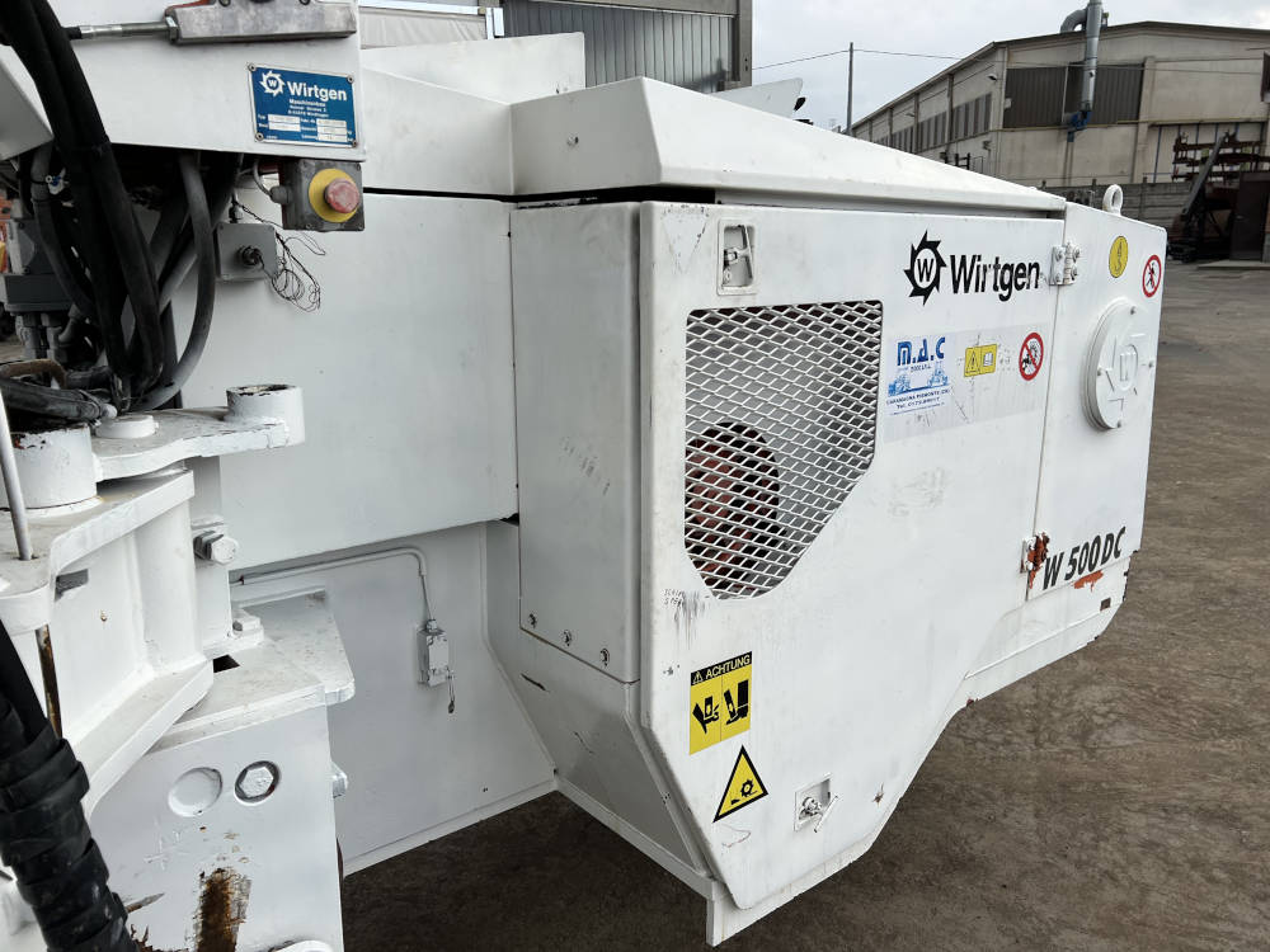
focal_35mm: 26
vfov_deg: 53.1
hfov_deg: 67.3
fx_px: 954
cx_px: 635
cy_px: 476
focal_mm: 5.7
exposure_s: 1/1751
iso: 50
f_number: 1.5
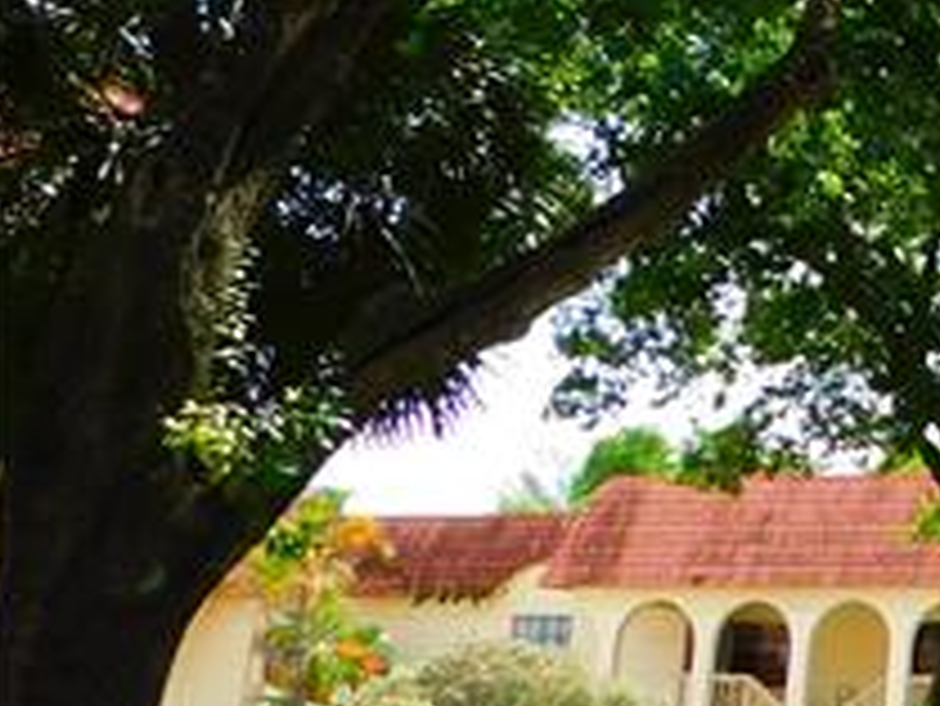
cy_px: 252
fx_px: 2391
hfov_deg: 17.3
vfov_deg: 16.8
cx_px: 1777
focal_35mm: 88
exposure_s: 1/500
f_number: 3
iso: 125
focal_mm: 4
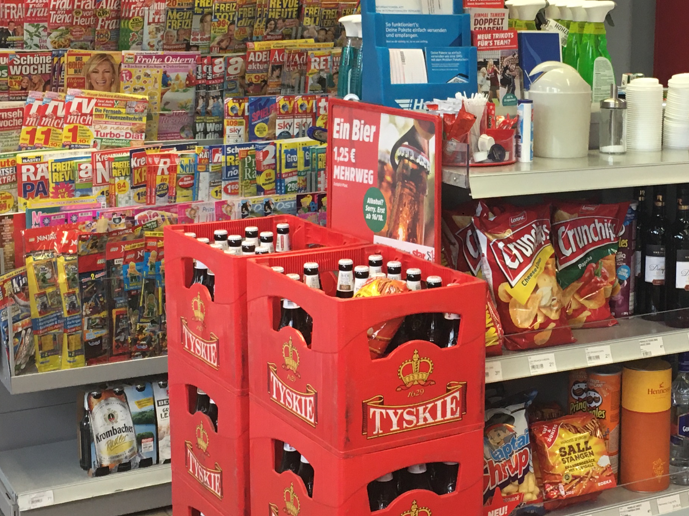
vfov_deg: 22.9
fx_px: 1274
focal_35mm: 64
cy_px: 236
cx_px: 526
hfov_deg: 29.7
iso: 50
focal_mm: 4.15
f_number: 2.2
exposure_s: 1/33
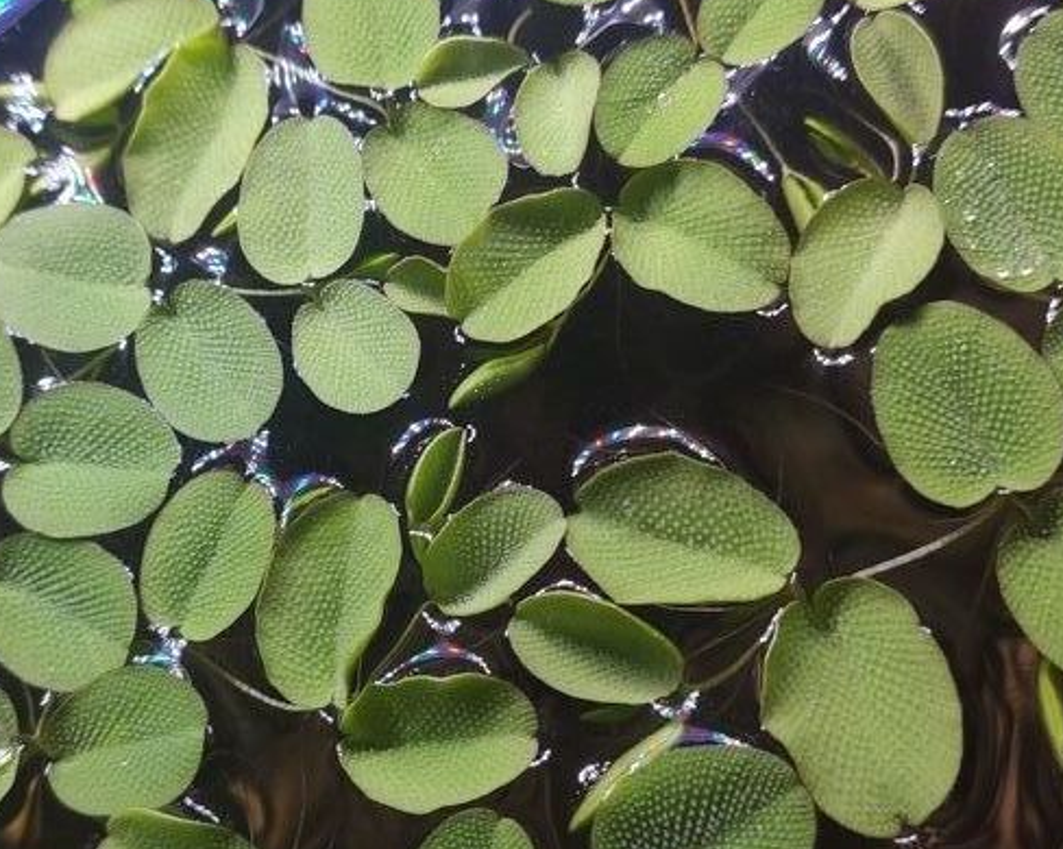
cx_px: 396
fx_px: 1635
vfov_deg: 29.1
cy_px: 435
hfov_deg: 35.8
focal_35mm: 52
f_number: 1.75
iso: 117
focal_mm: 4.77
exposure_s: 1/50
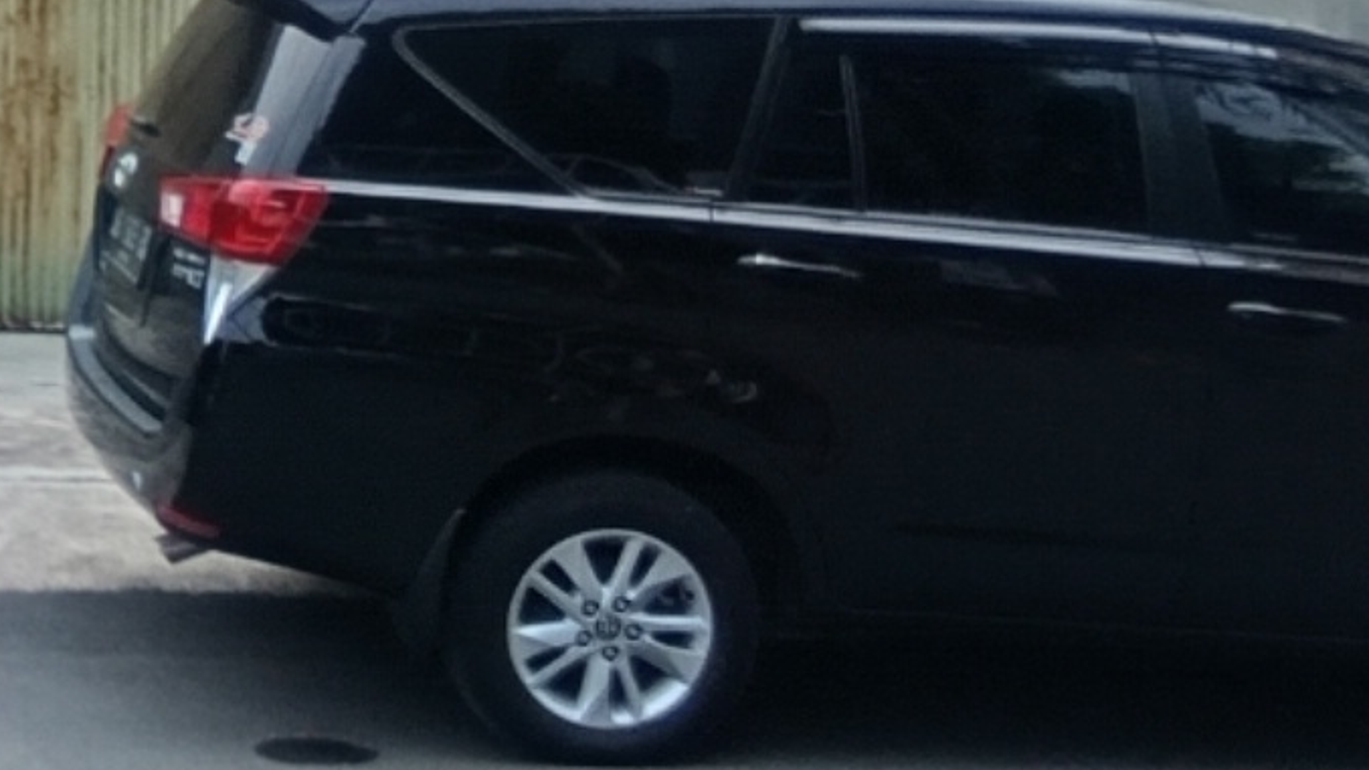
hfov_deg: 21.8
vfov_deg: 14.2
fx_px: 3050
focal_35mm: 84
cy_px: 8
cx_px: -578
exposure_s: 1/823
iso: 52
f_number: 2.2
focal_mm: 1.65
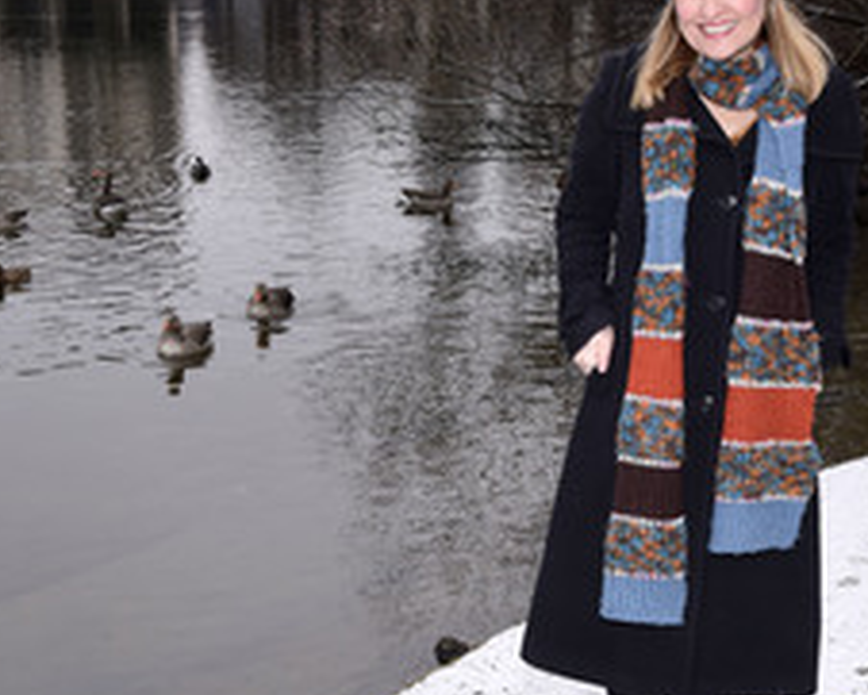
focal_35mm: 71
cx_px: 497
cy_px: 403
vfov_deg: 21.6
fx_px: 1825
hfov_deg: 26.7
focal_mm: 38
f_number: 10
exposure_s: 1/160
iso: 800
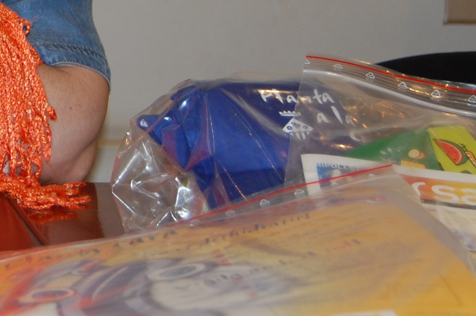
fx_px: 1889
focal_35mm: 143
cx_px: -211
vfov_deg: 9.4
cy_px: -111
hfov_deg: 13.6
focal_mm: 32
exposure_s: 1/60
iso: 400
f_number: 4.5
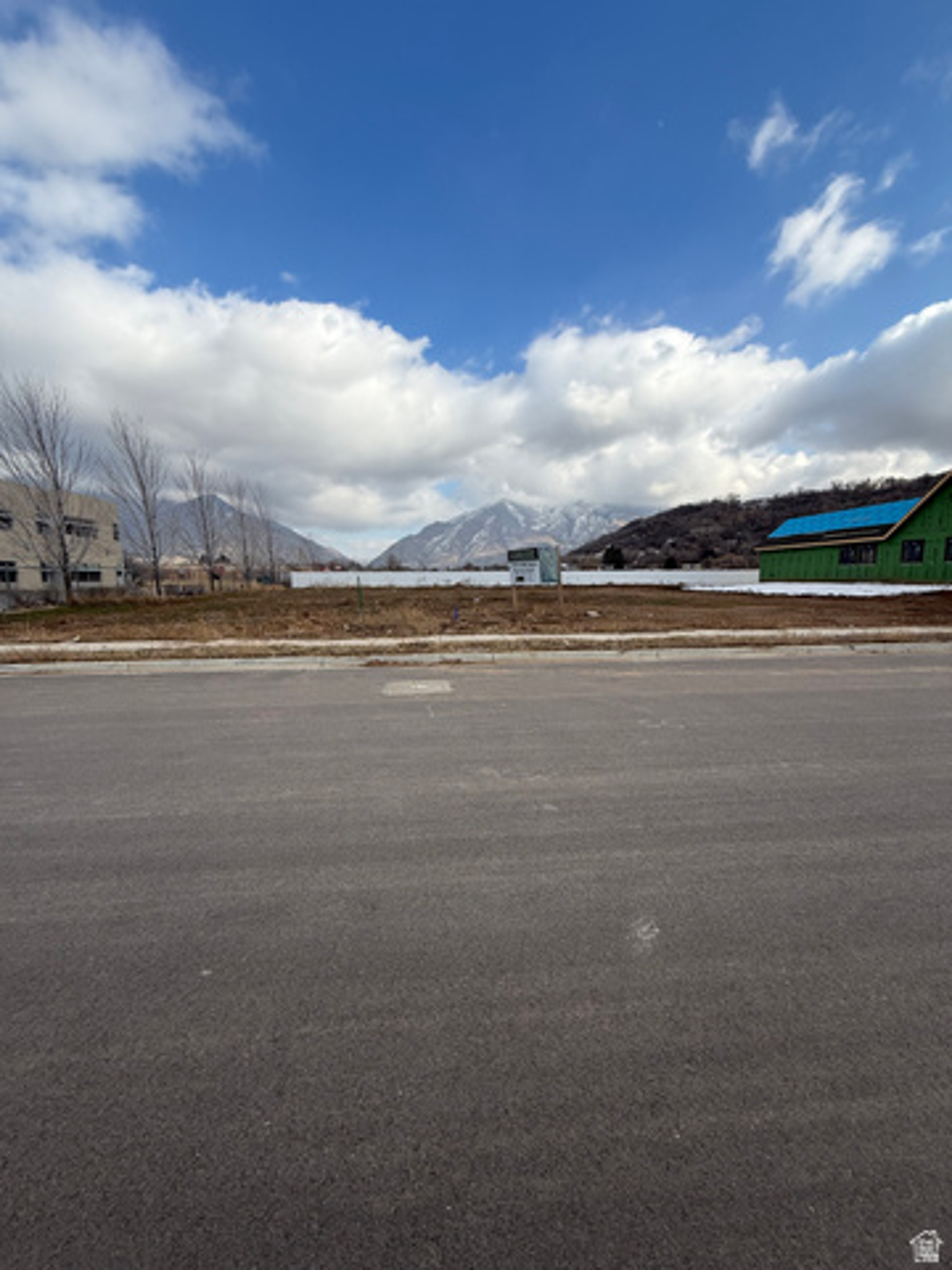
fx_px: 513
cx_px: 476
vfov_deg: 102.1
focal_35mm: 14
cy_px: 635
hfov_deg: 85.7
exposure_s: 1/1698
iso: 50
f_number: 2.2
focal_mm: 2.22
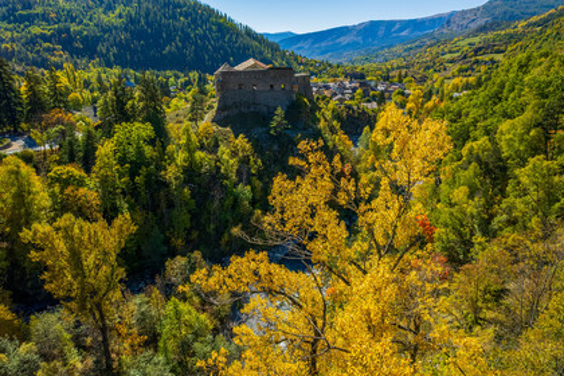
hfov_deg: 78.6
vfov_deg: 57.2
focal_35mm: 22
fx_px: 345
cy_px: 188
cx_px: 282
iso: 100
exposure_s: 1/1600
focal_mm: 8.4
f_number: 2.8
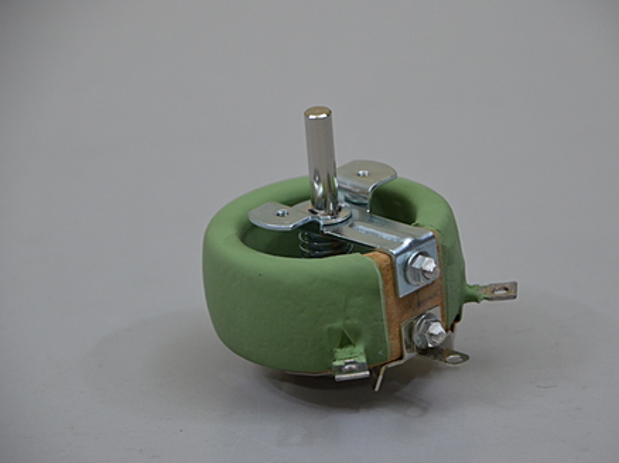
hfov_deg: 7.5
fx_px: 4700
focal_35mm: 263
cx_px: 335
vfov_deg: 5.6
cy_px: 231
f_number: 6
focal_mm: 160
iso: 900
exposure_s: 1/125
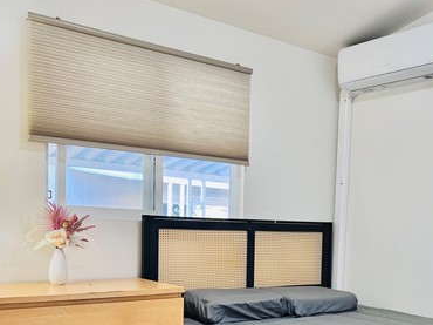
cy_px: 260
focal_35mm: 45
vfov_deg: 31.3
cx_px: 281
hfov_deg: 41.7
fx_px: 563
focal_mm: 5.7
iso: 80
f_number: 1.5
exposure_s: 1/60
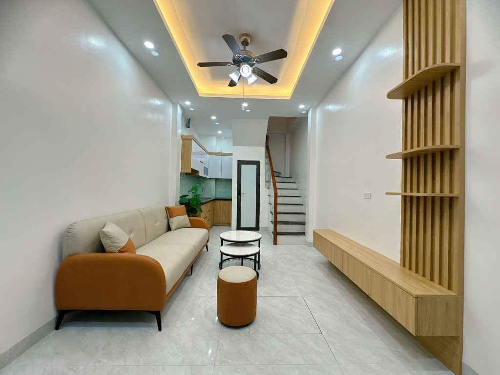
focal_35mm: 14
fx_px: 202
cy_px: 188
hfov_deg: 102.1
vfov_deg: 85.7
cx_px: 250
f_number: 2.2
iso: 200
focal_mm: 2.22
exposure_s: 1/100
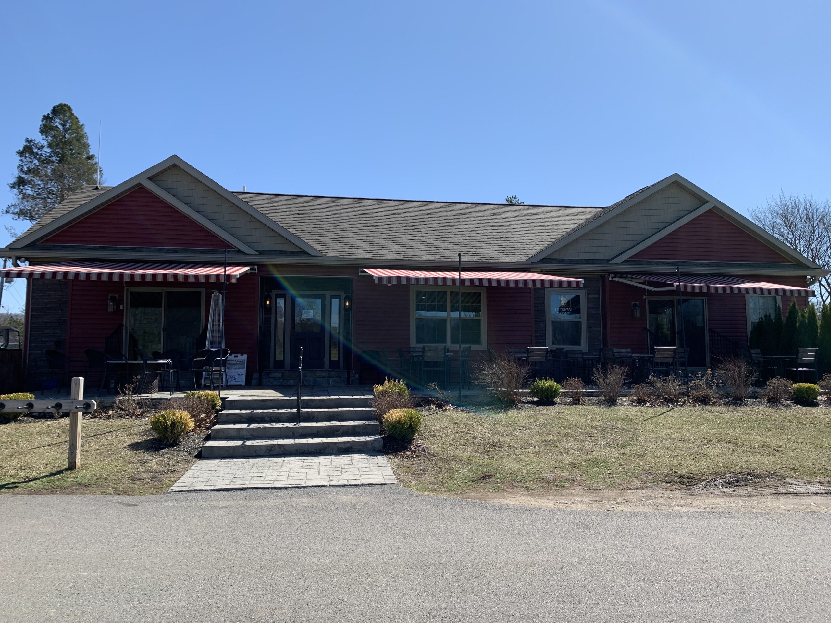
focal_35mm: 26
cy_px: 312
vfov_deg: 53.1
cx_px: 416
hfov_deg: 67.3
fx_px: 624
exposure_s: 1/2075
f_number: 1.8
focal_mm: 4.25
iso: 25
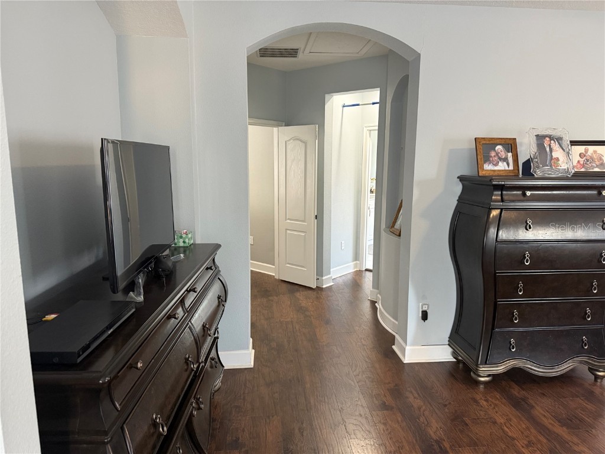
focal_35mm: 24
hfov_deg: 71.6
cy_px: 227
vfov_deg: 56.8
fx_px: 419
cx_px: 302
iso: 400
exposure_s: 1/60
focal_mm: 6.76
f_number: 1.78
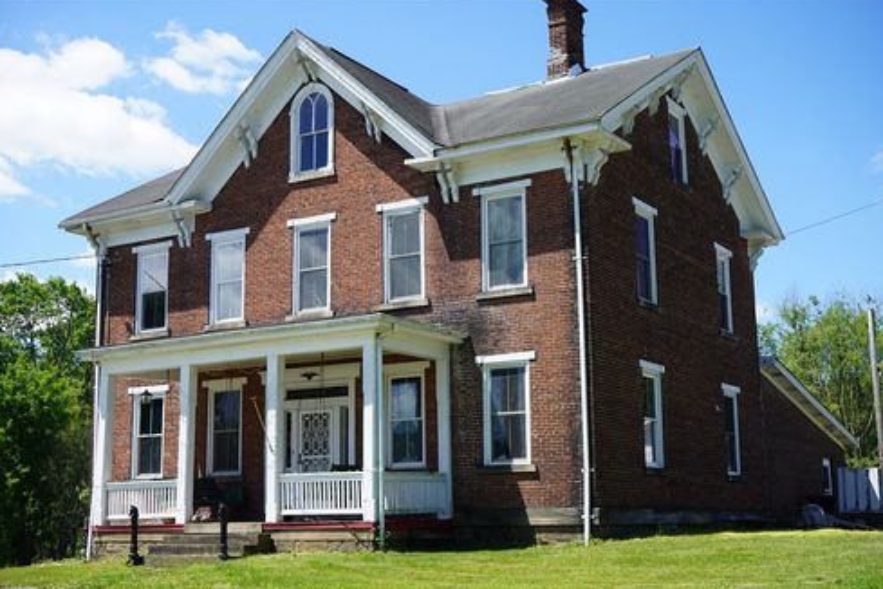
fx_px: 1153
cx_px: 433
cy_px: 292
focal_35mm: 47
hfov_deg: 41.9
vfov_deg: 28.6
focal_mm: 46
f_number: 9
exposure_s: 1/125
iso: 100
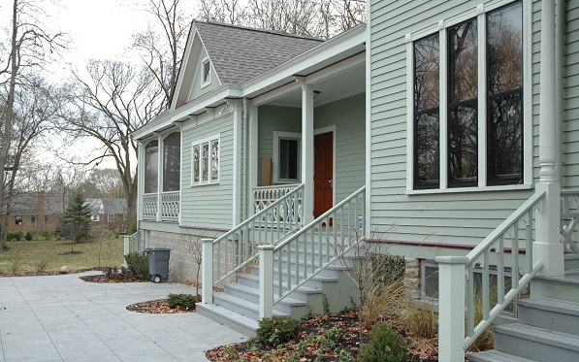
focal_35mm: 42
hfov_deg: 47.7
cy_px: 185
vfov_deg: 30.9
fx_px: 655
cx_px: 290
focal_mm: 27
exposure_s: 1/125
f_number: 3.8
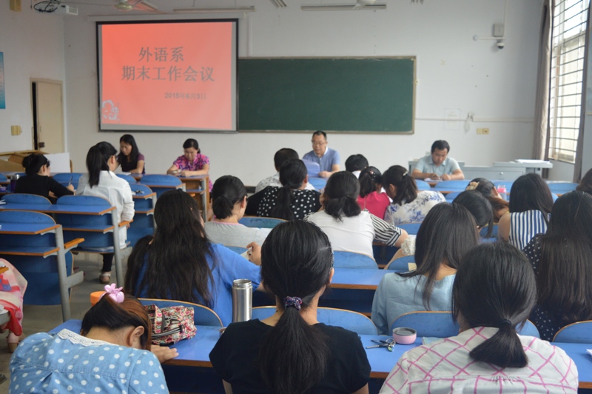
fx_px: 616
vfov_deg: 35.4
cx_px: 296
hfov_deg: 51.3
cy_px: 197
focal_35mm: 38
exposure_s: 1/60
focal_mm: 25
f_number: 4
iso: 800
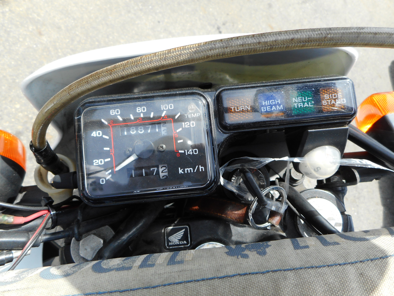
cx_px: 197
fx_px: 285
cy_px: 148
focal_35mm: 25
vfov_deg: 54.9
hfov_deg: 69.4
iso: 80
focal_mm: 4.5
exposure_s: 1/250
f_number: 3.7
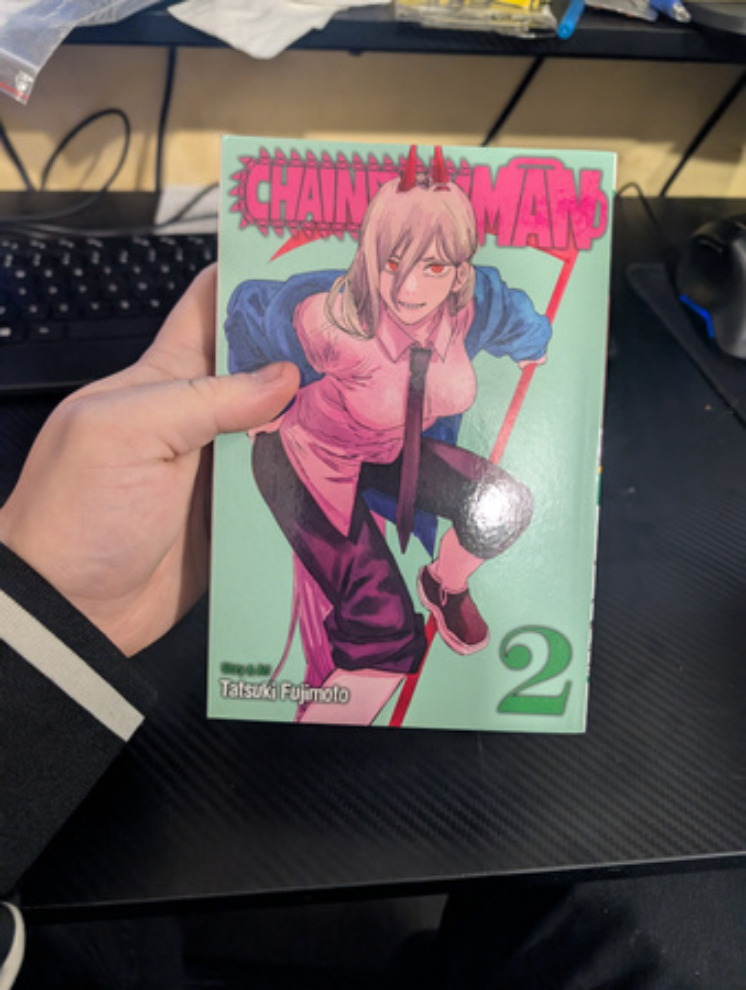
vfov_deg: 71.5
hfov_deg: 57.0
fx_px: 688
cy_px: 495
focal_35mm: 24
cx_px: 373
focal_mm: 6.9
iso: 349
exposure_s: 1/53
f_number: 1.68
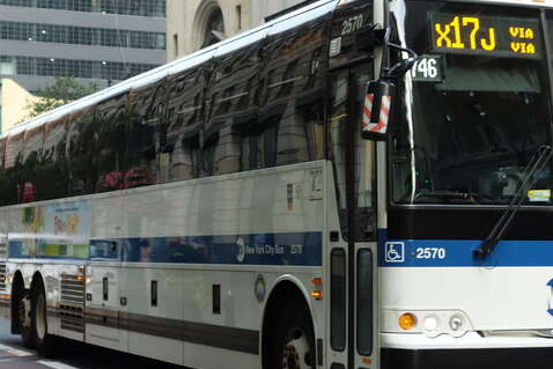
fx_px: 1337
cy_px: 201
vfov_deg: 15.7
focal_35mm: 87
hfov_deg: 23.3
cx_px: 351
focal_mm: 19.31
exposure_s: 1/250
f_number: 3.5
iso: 160
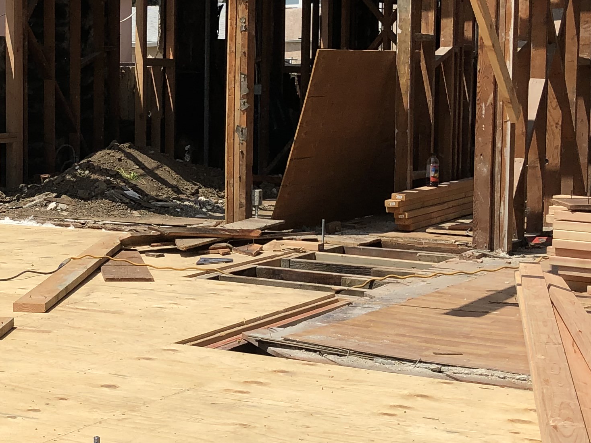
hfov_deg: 24.6
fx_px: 1315
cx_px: 64
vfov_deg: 19.1
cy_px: 207
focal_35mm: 77
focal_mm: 4
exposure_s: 1/3040
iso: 20
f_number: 1.8
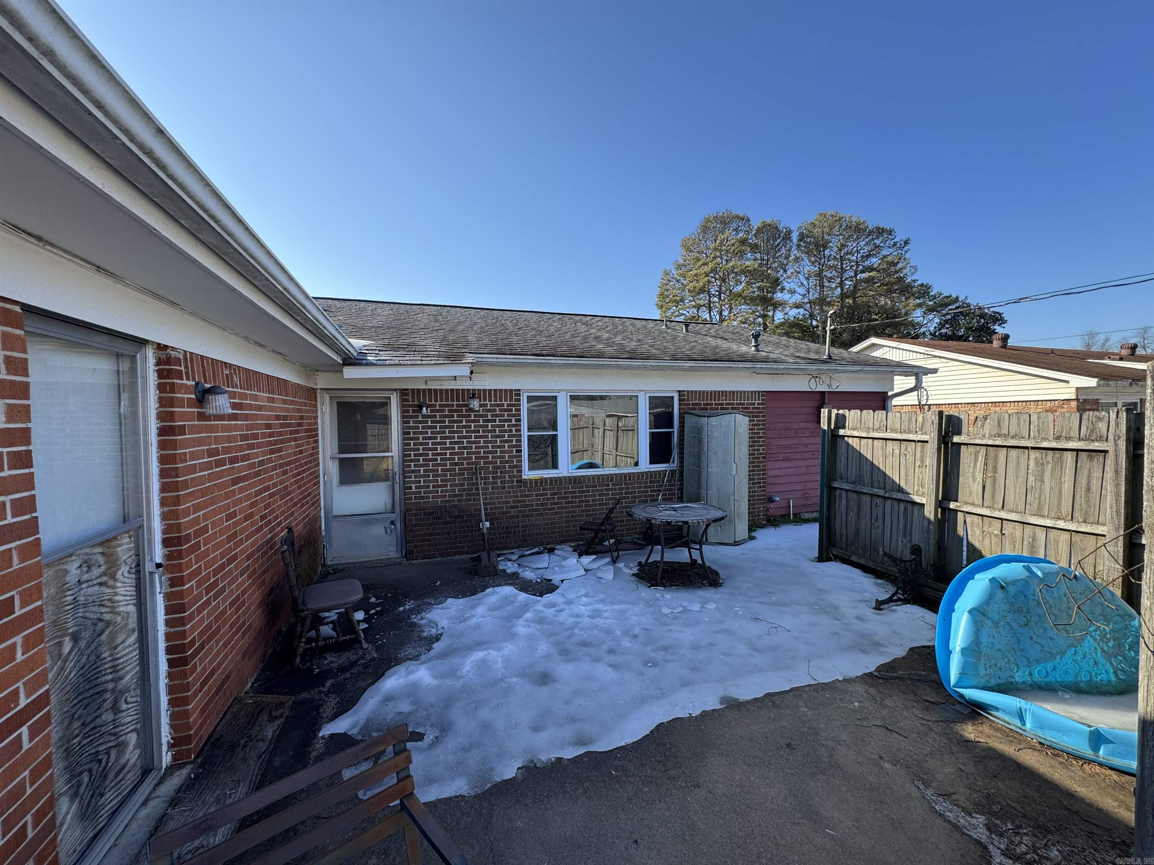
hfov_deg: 102.1
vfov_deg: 85.7
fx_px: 467
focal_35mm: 14
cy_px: 432
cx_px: 577
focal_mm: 2.22
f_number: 2.2
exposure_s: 1/482
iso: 40
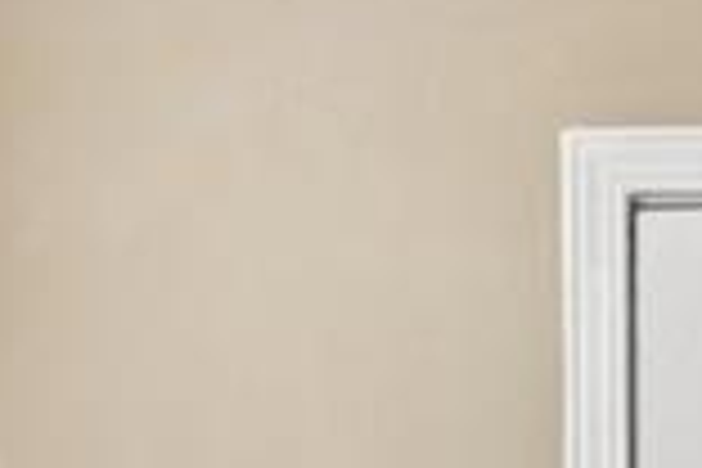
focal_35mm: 108
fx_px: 2111
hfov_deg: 17.2
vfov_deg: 11.0
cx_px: 1022
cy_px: 1069
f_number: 8
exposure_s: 1/30
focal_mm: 16.5
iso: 400
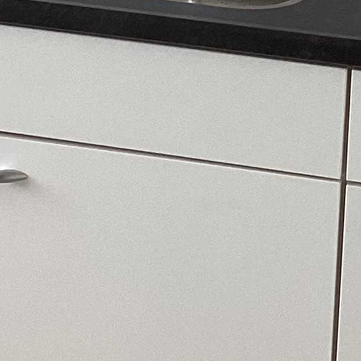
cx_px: 203
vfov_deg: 10.9
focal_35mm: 150
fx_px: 1770
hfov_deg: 11.6
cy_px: -274
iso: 64
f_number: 2.4
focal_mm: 3.3
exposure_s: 1/60
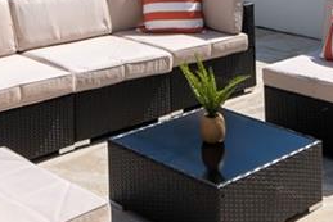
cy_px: -30
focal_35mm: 74
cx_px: 132
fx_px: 685
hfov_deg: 27.3
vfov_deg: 17.7
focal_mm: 12
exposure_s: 1/500
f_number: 11
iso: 125
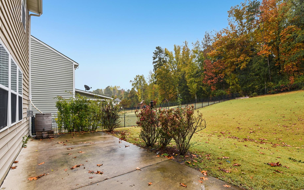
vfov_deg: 67.7
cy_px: 107
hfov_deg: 94.1
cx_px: 165
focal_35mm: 17
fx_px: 141
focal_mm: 15
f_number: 8
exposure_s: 1/200
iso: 200
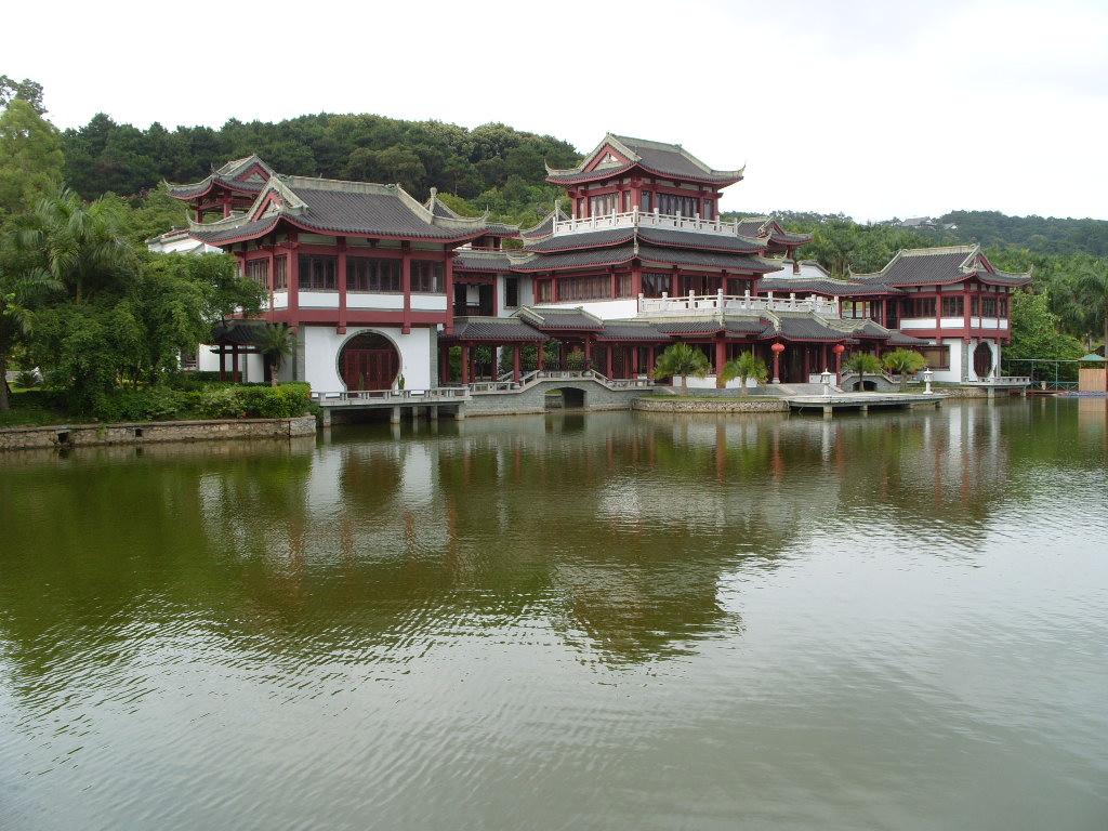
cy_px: 416
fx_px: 1120
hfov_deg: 52.6
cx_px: 554
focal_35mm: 35
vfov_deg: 40.7
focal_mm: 7.8
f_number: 5.3
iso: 80
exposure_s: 1/250
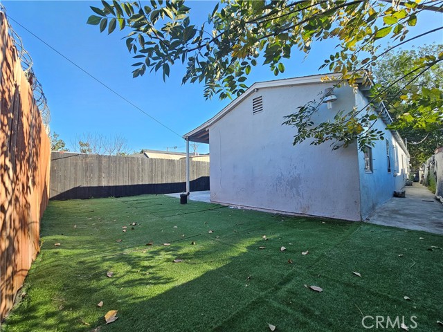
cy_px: 166
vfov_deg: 89.9
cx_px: 222
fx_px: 166
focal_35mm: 13
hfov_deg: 106.2
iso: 50
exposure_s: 1/380
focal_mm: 2.2
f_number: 2.2
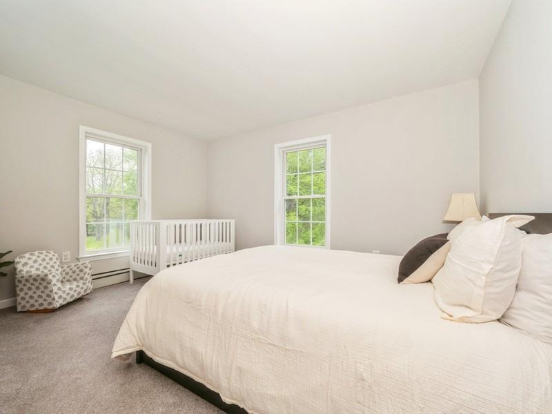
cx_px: 276
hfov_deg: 102.1
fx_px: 223
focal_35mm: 14
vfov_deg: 85.7
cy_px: 207
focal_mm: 7
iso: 200
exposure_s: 1/60
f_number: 8
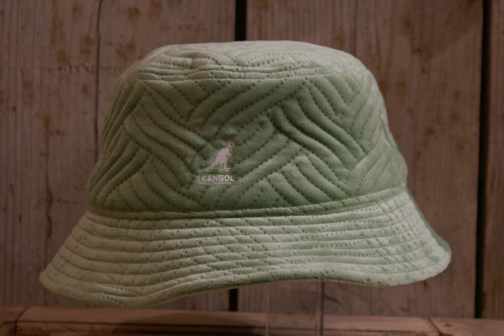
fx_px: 1469
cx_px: 252
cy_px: 168
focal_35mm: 105
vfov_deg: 13.0
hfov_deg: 19.5
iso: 100
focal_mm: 70
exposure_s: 1/2.5
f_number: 8
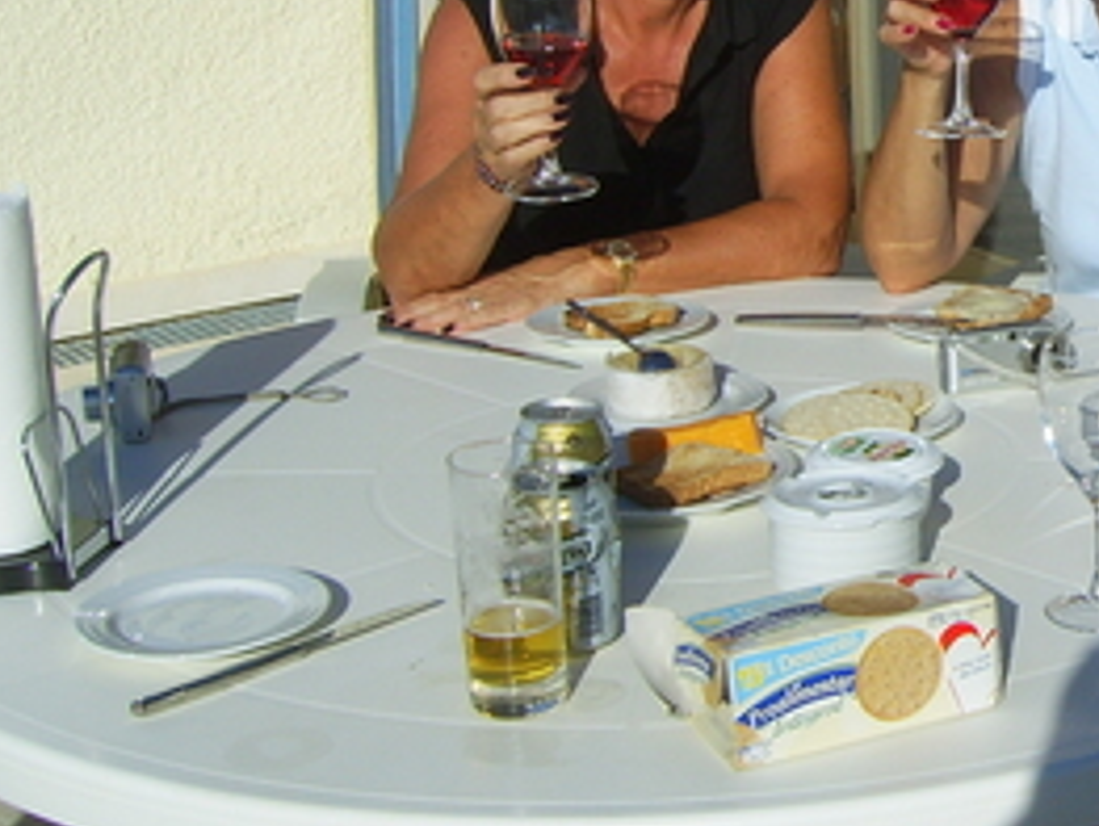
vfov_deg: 16.9
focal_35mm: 87
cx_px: 1200
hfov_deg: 21.4
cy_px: 189
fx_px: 2765
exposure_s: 1/800
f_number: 6.4
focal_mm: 7.8
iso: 50
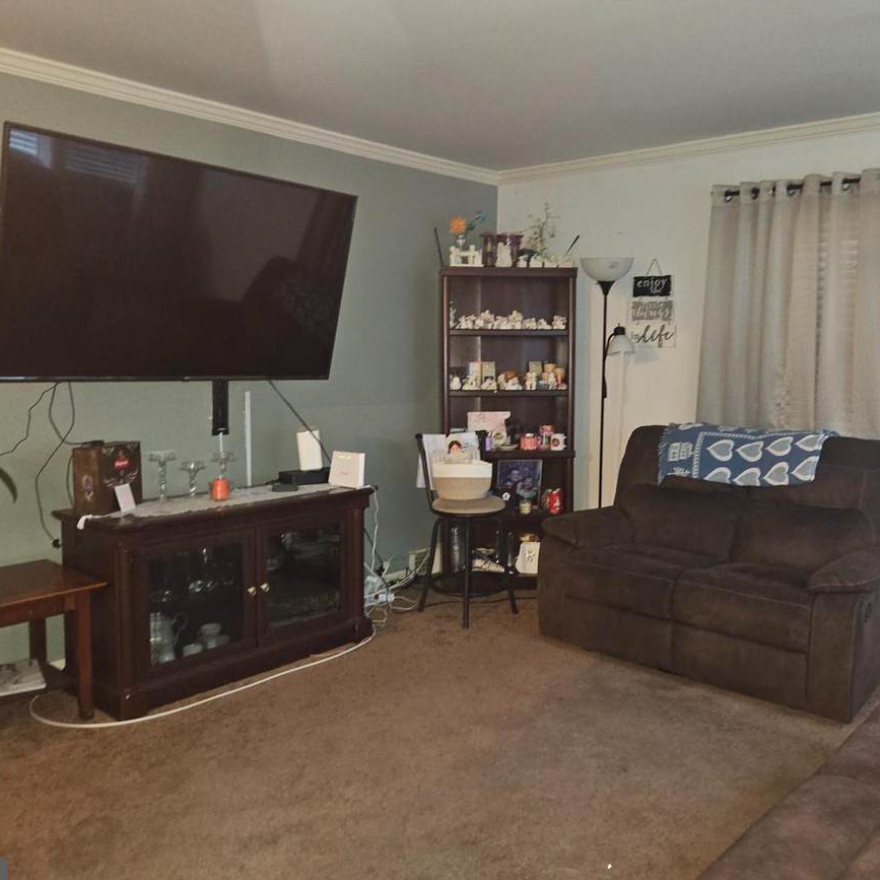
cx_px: 498
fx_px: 863
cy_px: 424
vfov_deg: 54.0
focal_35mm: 30
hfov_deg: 53.9
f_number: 1.8
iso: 320
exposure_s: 1/9.99
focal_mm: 5.4
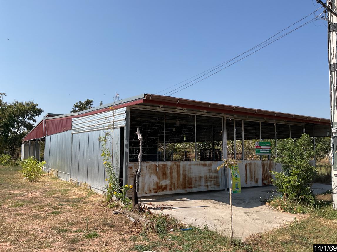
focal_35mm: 29
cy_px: 126
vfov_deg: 48.2
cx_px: 168
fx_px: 282
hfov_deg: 61.7
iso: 16
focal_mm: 3
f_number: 1.8
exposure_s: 1/1984
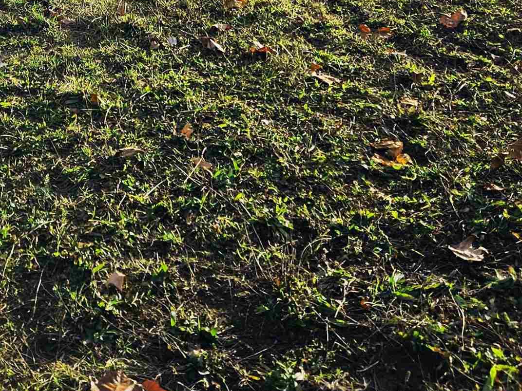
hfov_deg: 28.9
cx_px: 124
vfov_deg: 19.8
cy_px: -163
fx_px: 995
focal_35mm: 66
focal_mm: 5.4
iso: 25
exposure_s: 1/1212
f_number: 1.8
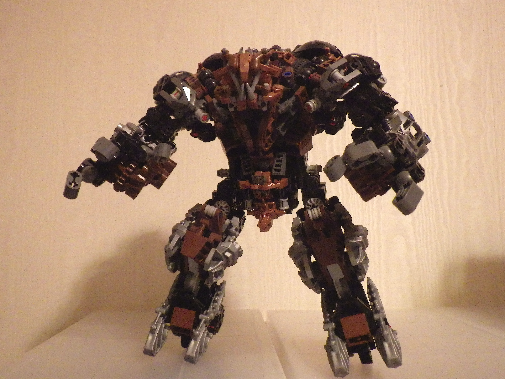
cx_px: 251
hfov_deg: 61.7
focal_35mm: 29
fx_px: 423
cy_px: 196
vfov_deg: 48.2
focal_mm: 5
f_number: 3.5
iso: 1600
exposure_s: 1/45
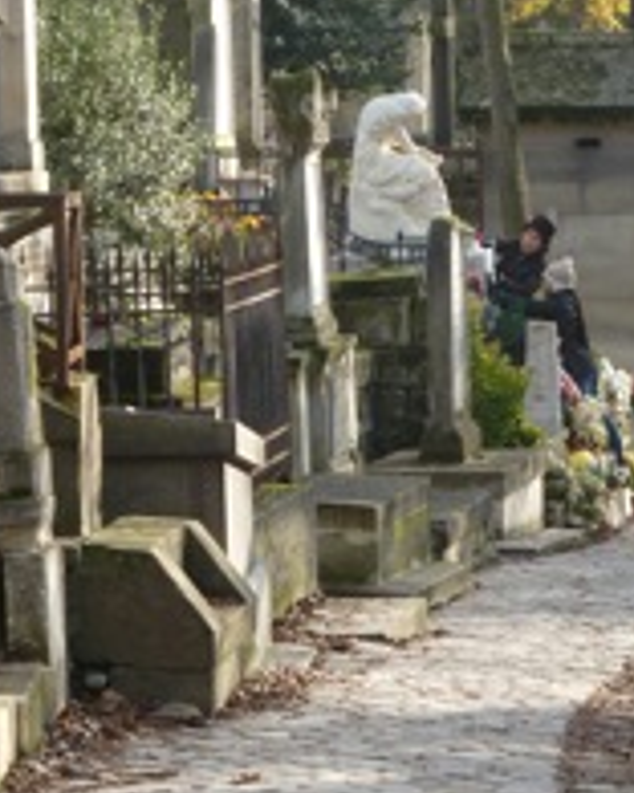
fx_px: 5066
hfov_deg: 7.2
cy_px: 102
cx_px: 345
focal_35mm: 216
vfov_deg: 8.9
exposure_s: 1/80
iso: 80
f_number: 6.3
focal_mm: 14.7
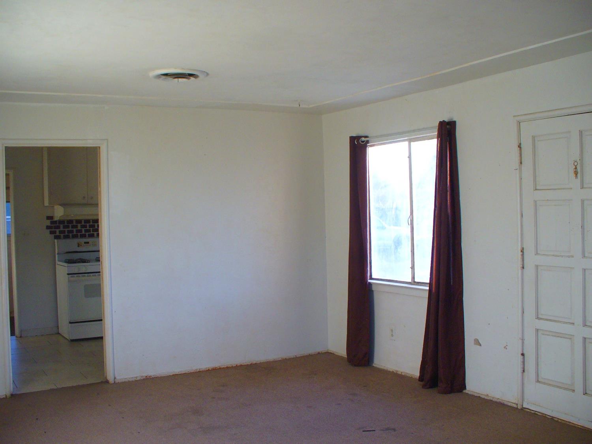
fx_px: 633
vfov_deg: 38.7
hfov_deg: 50.1
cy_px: 222
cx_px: 296
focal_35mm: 37
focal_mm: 6.1
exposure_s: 1/50
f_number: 2.8
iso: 100
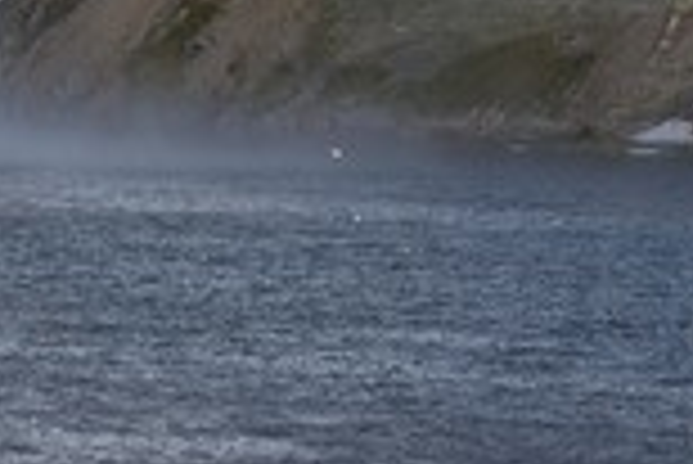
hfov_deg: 3.8
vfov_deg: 2.5
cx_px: 45
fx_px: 10482
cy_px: -104
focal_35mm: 544
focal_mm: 200
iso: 200
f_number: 7.1
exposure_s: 1/250
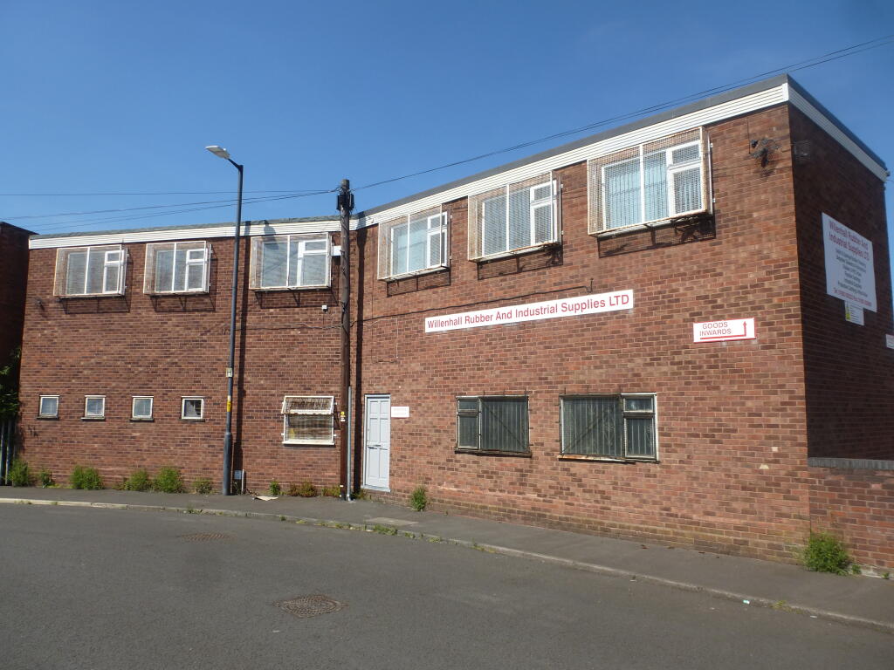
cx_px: 447
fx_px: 671
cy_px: 335
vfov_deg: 53.1
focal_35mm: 26
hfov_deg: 67.3
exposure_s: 1/1000
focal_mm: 4.7
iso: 100
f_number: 4
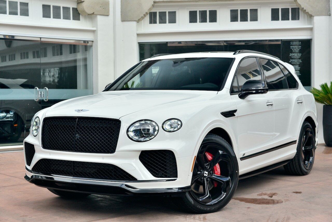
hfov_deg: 34.5
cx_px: 166
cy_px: 111
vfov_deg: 23.4
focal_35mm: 58
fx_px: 535
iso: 800
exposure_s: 1/1250
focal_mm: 58
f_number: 4.5
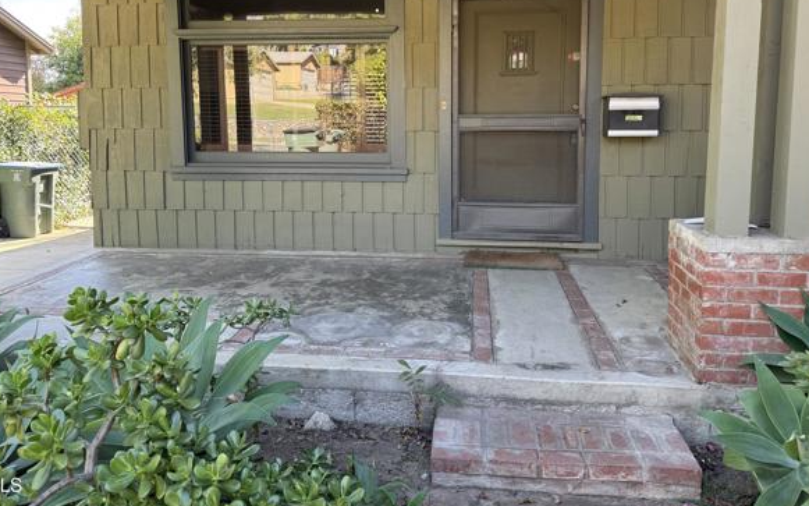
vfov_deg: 44.1
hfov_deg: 66.5
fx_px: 617
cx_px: 401
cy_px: 181
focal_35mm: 28
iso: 80
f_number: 1.78
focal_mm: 6.76
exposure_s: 1/162
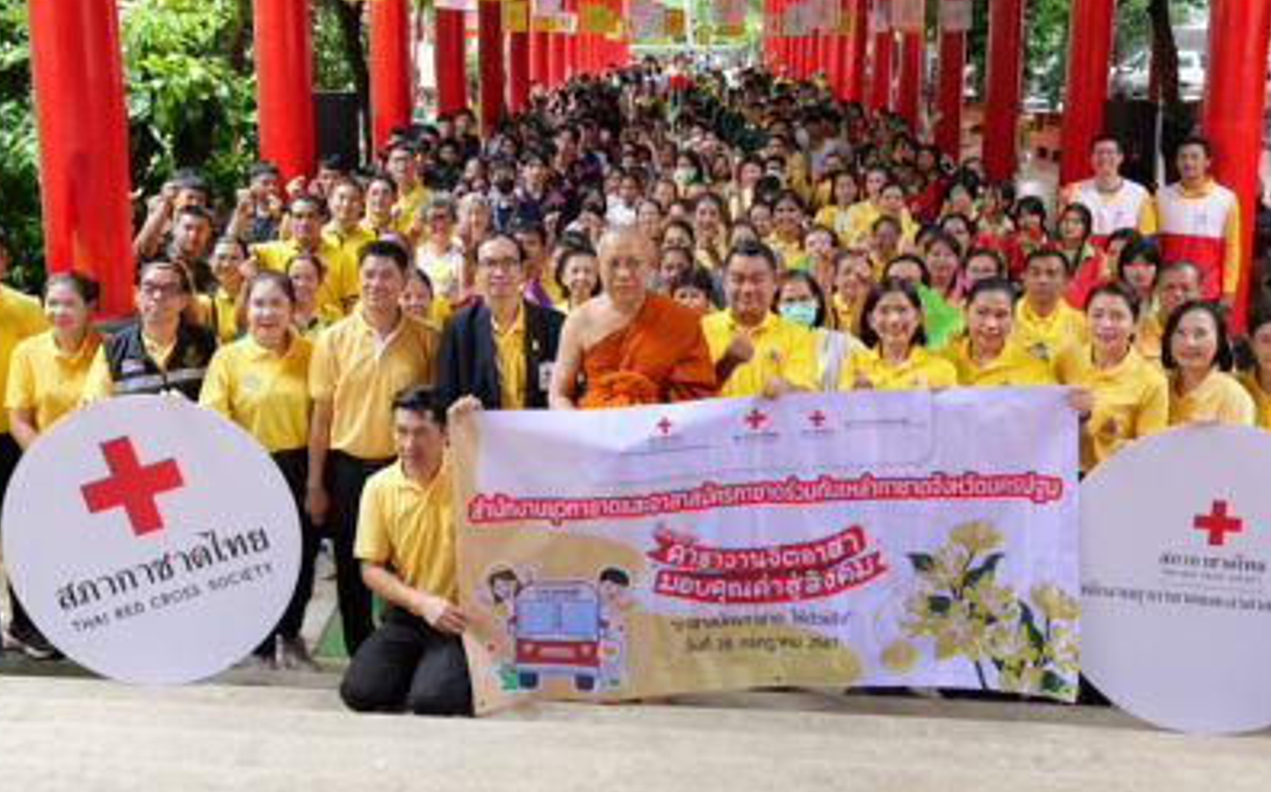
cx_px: 607
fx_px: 1177
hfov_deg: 56.7
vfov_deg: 36.6
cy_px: 231
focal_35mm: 34
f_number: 5.6
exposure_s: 1/125
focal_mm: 22
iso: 800
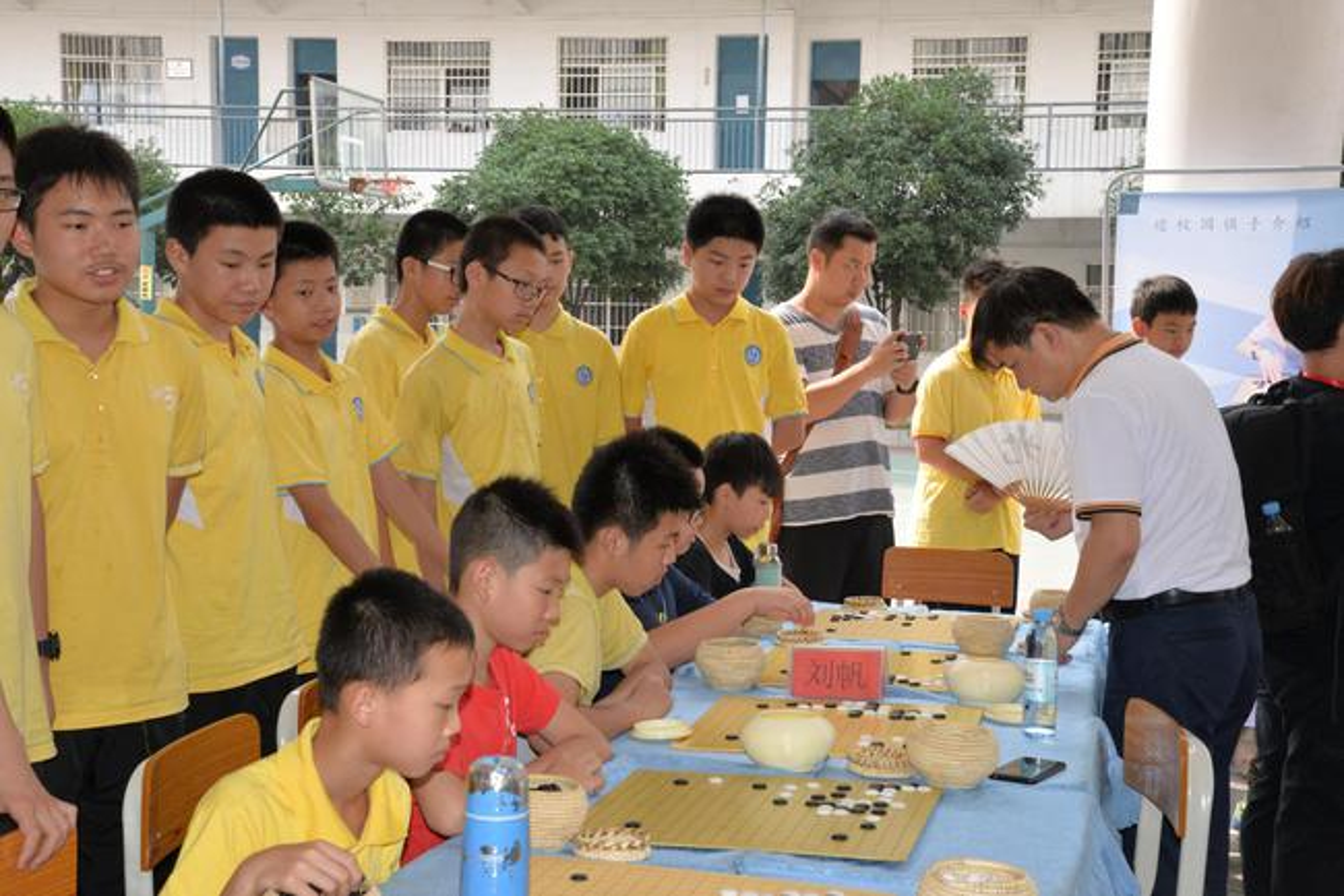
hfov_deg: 38.2
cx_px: 672
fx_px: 1941
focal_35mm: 52
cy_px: 448
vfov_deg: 26.0
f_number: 11
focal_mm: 52
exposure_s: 1/200
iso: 1000
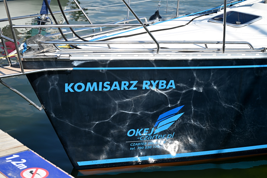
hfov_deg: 27.0
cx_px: 134
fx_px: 556
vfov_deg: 18.2
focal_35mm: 75
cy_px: 89
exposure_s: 1/500
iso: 100
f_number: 5.6
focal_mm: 75
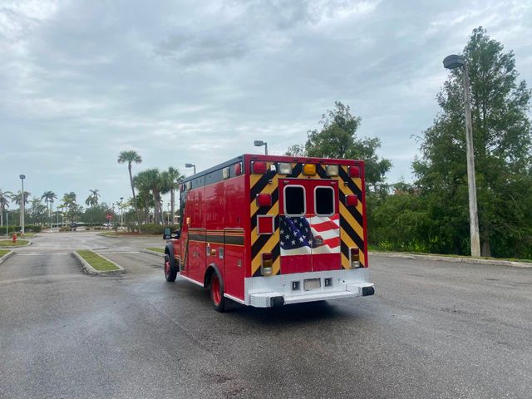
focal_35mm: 26
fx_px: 400
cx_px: 266
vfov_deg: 53.1
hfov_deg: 67.3
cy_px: 200
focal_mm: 4.25
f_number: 1.8
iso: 32
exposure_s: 1/3401
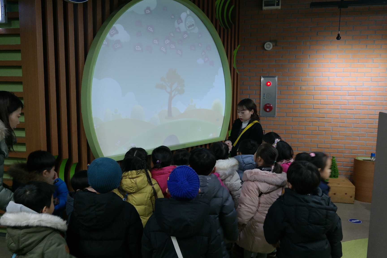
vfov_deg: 43.6
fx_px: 322
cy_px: 129
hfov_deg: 61.9
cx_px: 194
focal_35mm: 30
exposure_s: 1/40
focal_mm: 20
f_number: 3.5
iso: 800
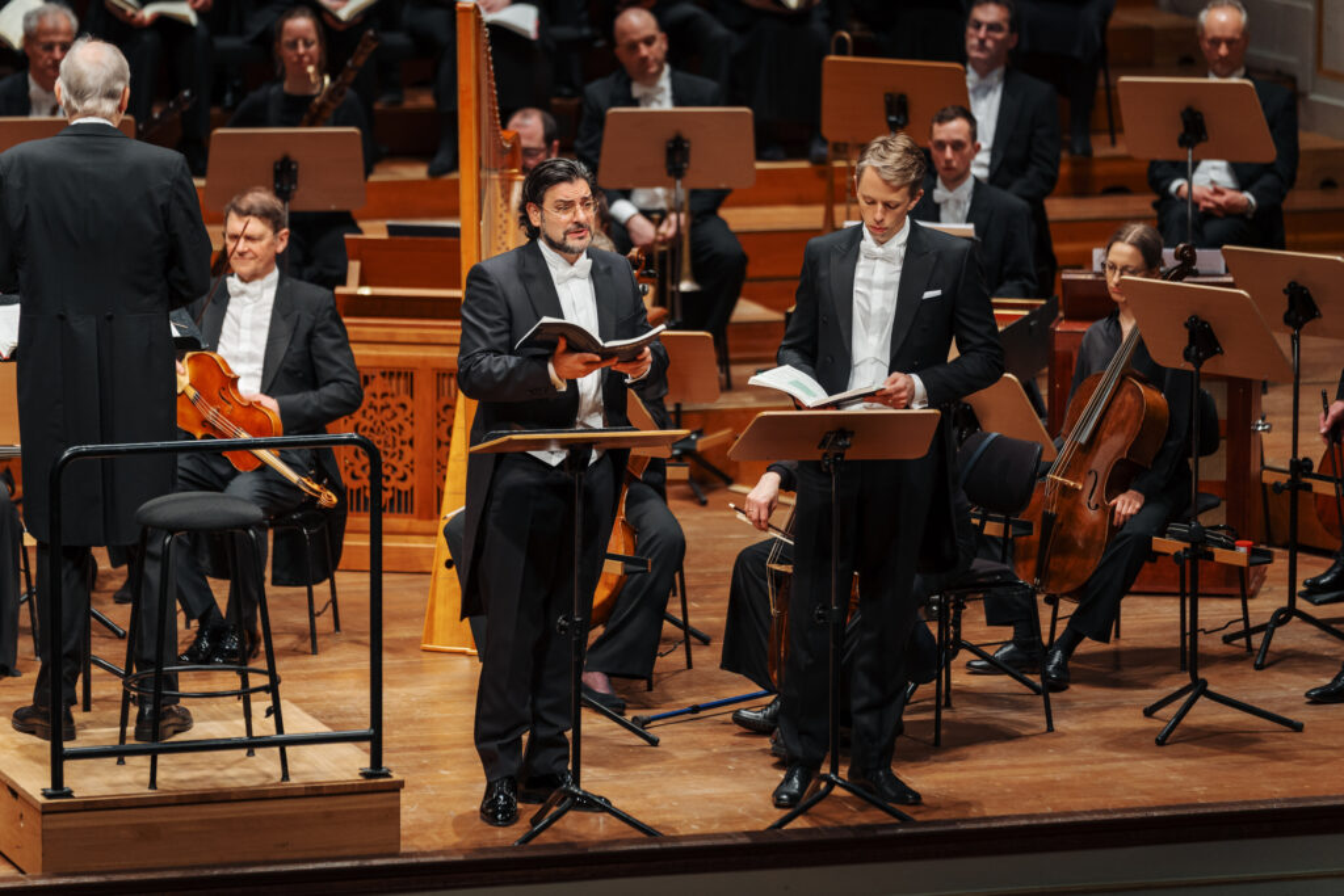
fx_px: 7393
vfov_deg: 6.9
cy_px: 448
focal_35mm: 198
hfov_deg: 10.4
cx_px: 672
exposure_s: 1/160
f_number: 2.8
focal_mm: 198
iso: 1000
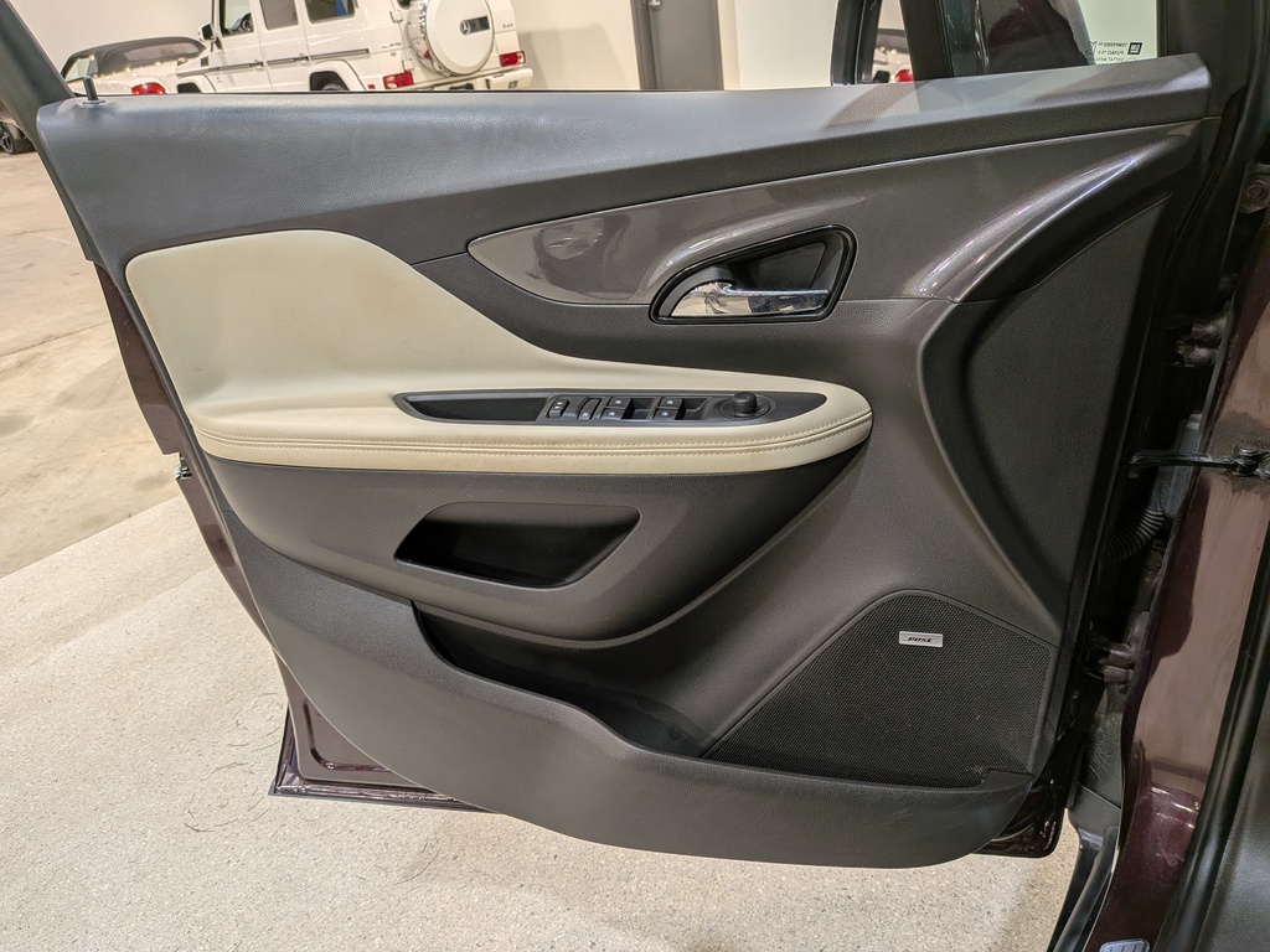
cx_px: 635
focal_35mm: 24
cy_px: 476
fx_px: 881
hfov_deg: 71.6
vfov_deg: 56.8
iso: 27
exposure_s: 1/189
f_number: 1.7
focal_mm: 4.53
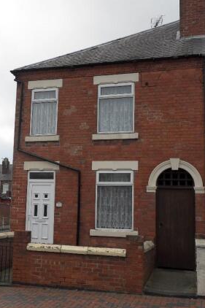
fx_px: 393
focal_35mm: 46
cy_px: 158
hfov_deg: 29.0
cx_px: 62
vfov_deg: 42.8
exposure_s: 1/180
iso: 80
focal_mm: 5.6
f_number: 3.7
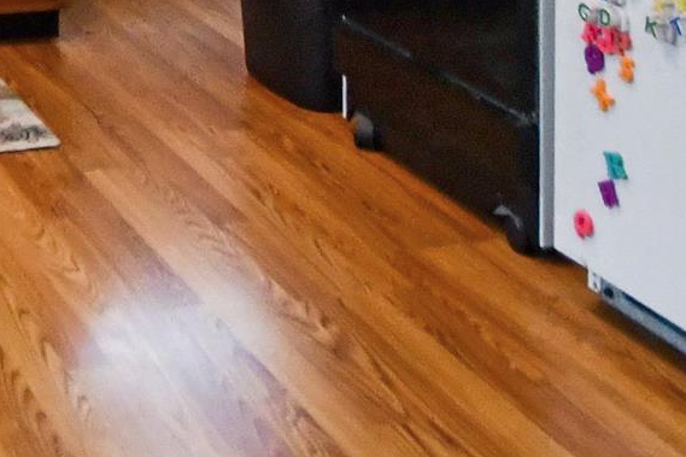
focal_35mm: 81
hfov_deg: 22.8
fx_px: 1543
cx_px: -168
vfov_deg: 14.3
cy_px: -439
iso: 2800
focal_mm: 10
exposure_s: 1/125
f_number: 3.5
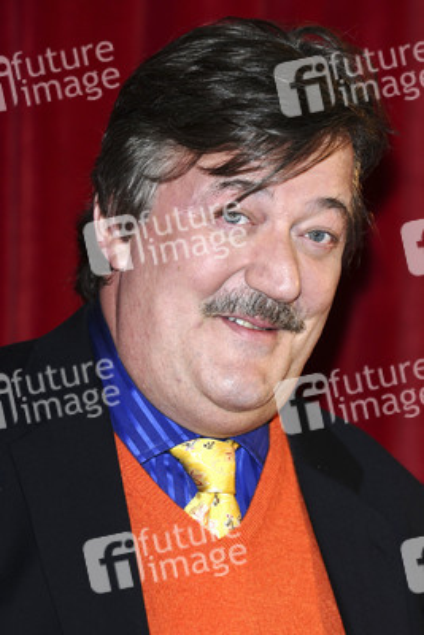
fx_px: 4104
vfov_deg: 8.9
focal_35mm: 232
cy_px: 318
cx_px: 212
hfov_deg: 5.9
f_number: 4
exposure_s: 1/200
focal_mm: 155
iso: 320
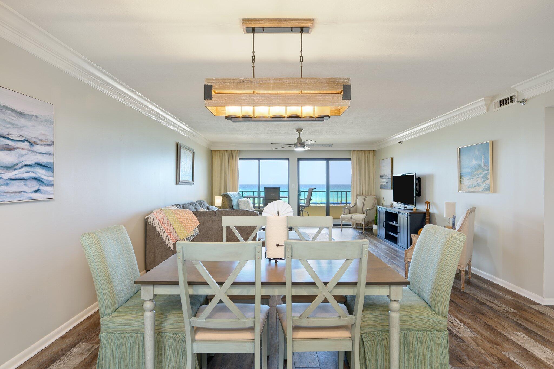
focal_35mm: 19
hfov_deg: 87.0
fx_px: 292
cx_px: 277
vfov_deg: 64.5
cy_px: 184
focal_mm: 19
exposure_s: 1/25
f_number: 7.1
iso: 320
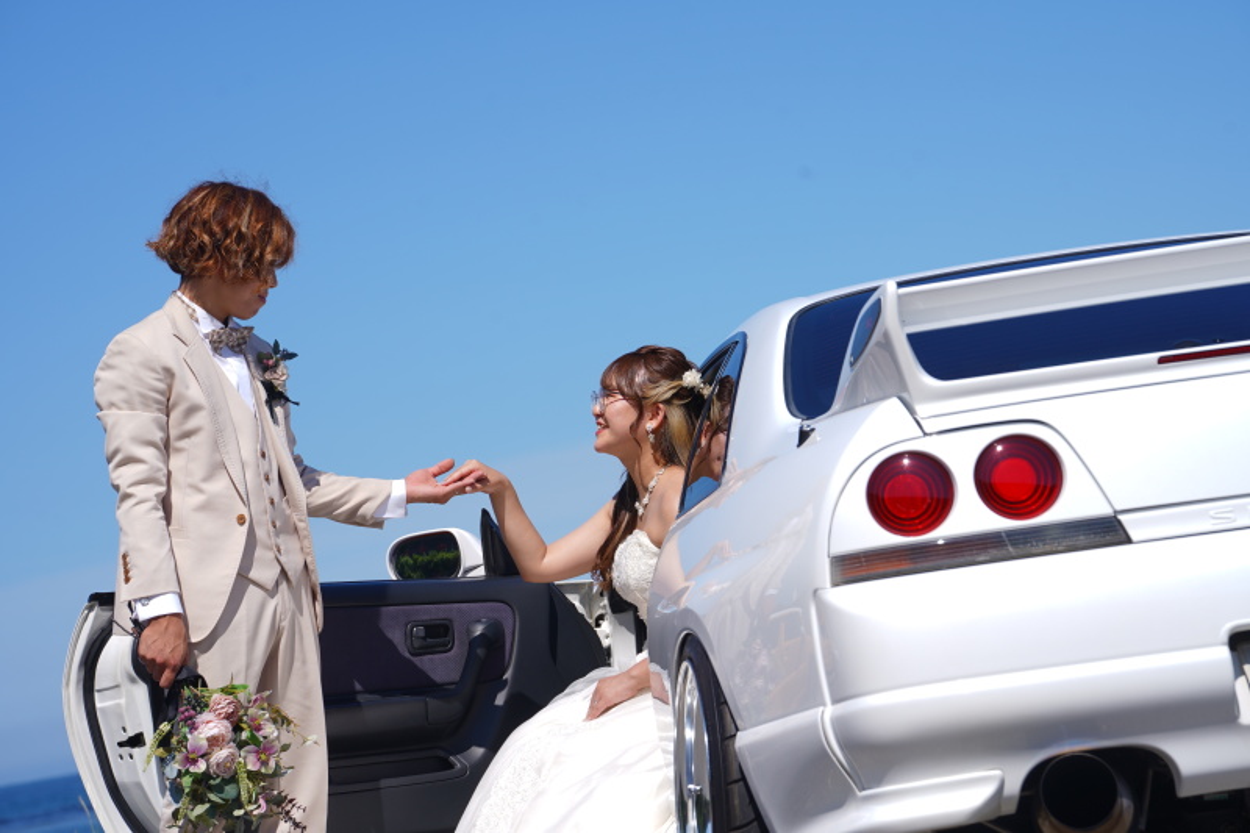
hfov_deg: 15.8
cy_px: 416
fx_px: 4513
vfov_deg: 10.5
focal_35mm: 130
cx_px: 625
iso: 50
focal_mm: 130
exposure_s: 1/200
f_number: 8
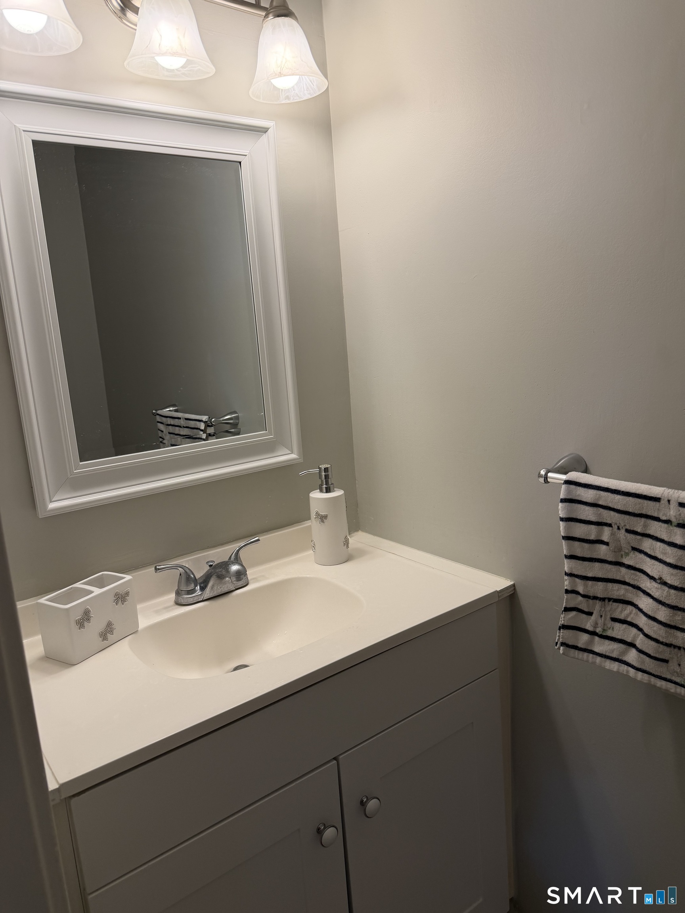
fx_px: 633
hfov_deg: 56.8
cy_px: 456
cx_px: 342
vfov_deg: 71.6
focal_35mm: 24
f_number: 1.78
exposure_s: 1/173
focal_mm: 6.76
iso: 80
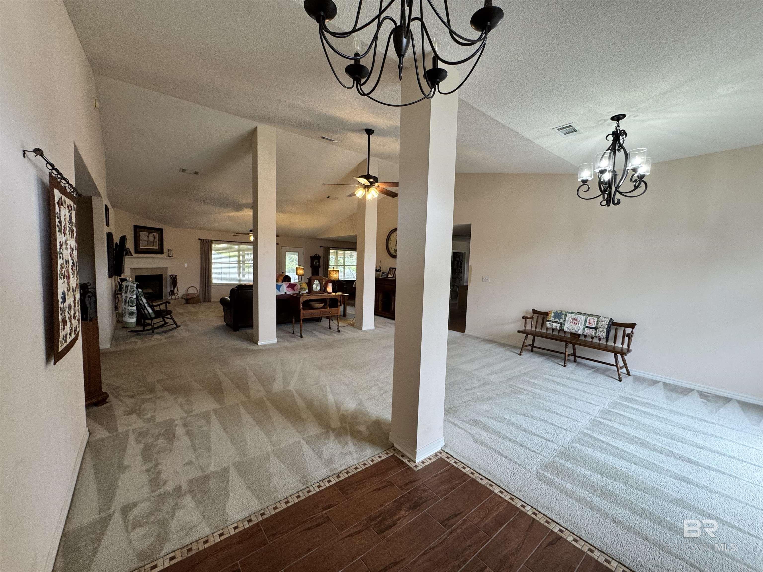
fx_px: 309
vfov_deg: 85.7
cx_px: 382
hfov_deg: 102.1
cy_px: 286
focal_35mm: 14
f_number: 2.2
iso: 160
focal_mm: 2.22
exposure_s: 1/120
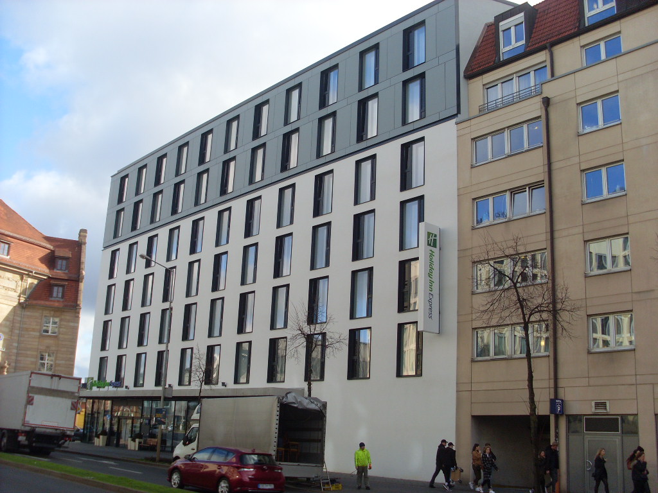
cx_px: 329
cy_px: 246
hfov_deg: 49.0
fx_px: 722
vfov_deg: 37.7
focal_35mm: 38
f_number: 7.7
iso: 80
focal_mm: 6.3
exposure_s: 1/125
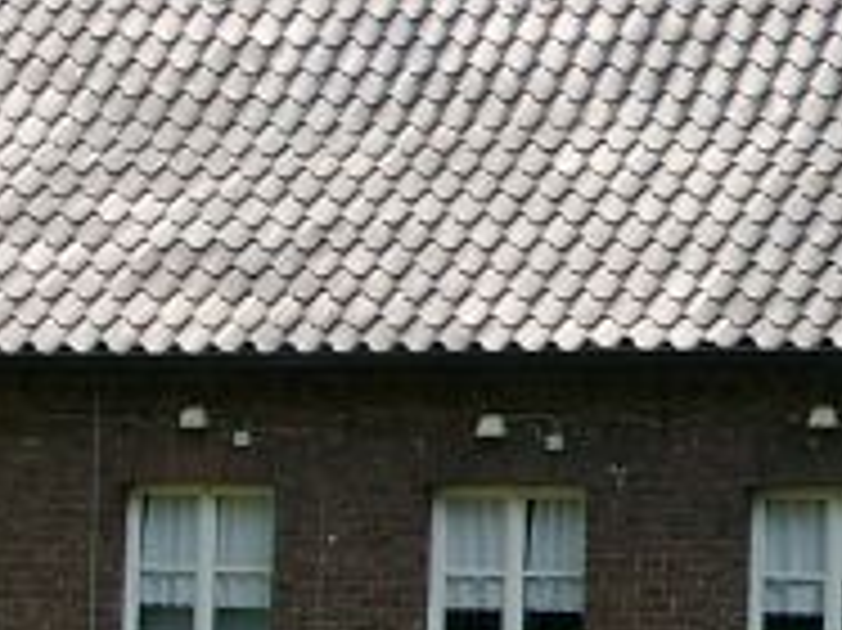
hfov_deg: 10.7
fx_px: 4376
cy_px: 230
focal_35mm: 180
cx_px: 1094
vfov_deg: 8.2
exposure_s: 1/338
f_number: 4
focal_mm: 8.82
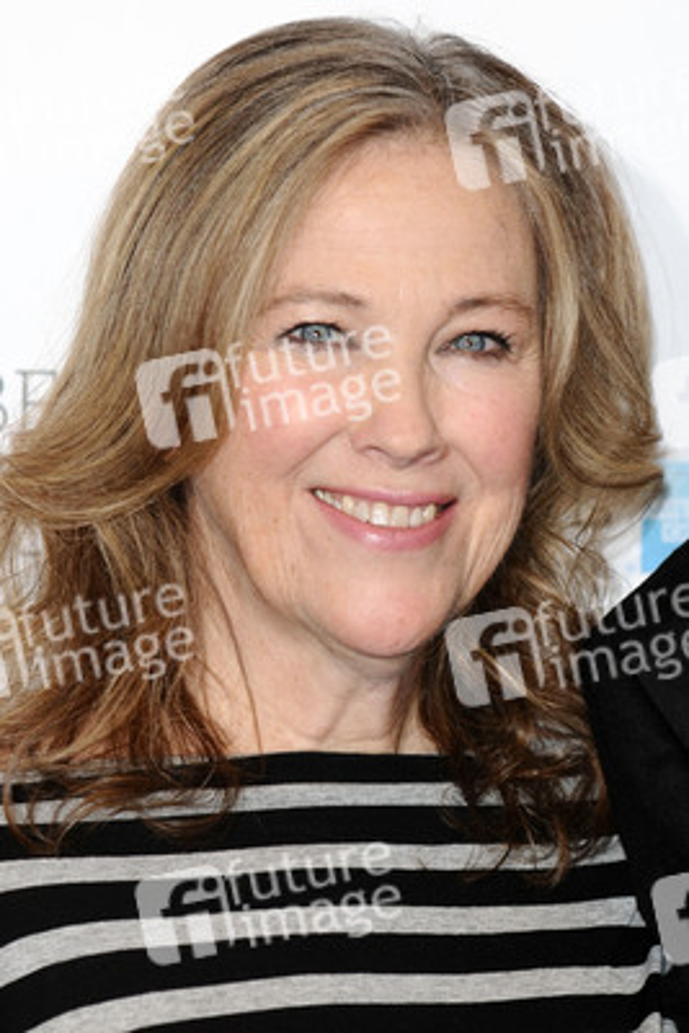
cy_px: 516
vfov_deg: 7.4
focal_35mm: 278
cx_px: 344
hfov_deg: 5.0
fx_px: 7959
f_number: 4
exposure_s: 1/200
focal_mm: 185
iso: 320
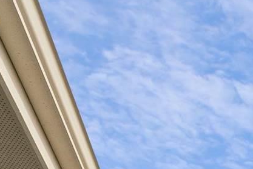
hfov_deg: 16.7
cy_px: 576
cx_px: 263
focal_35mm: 119
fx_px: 840
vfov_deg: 8.6
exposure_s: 1/250
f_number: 13
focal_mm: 16.2
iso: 400
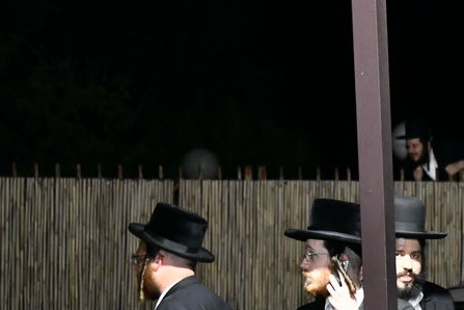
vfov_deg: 6.4
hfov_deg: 9.4
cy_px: 342
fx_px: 2745
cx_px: 699
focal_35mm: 213
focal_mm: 68
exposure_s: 1/100
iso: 1600
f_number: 5.6
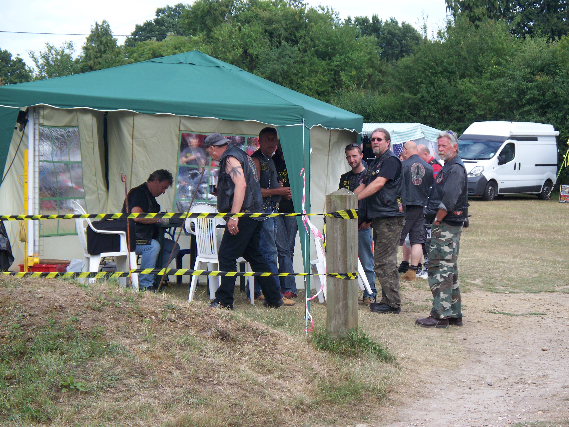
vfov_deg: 14.1
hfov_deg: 18.7
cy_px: 214
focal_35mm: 105
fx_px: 1726
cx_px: 284
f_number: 3.8
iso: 64
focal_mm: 22.05
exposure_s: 1/160
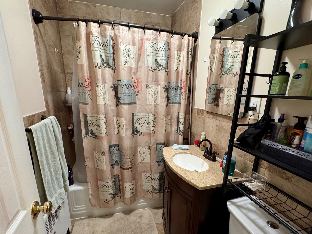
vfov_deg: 71.2
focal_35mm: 18
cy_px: 135
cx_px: 158
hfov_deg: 87.7
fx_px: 162
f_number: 2.2
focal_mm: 2.22
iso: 500
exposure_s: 1/60
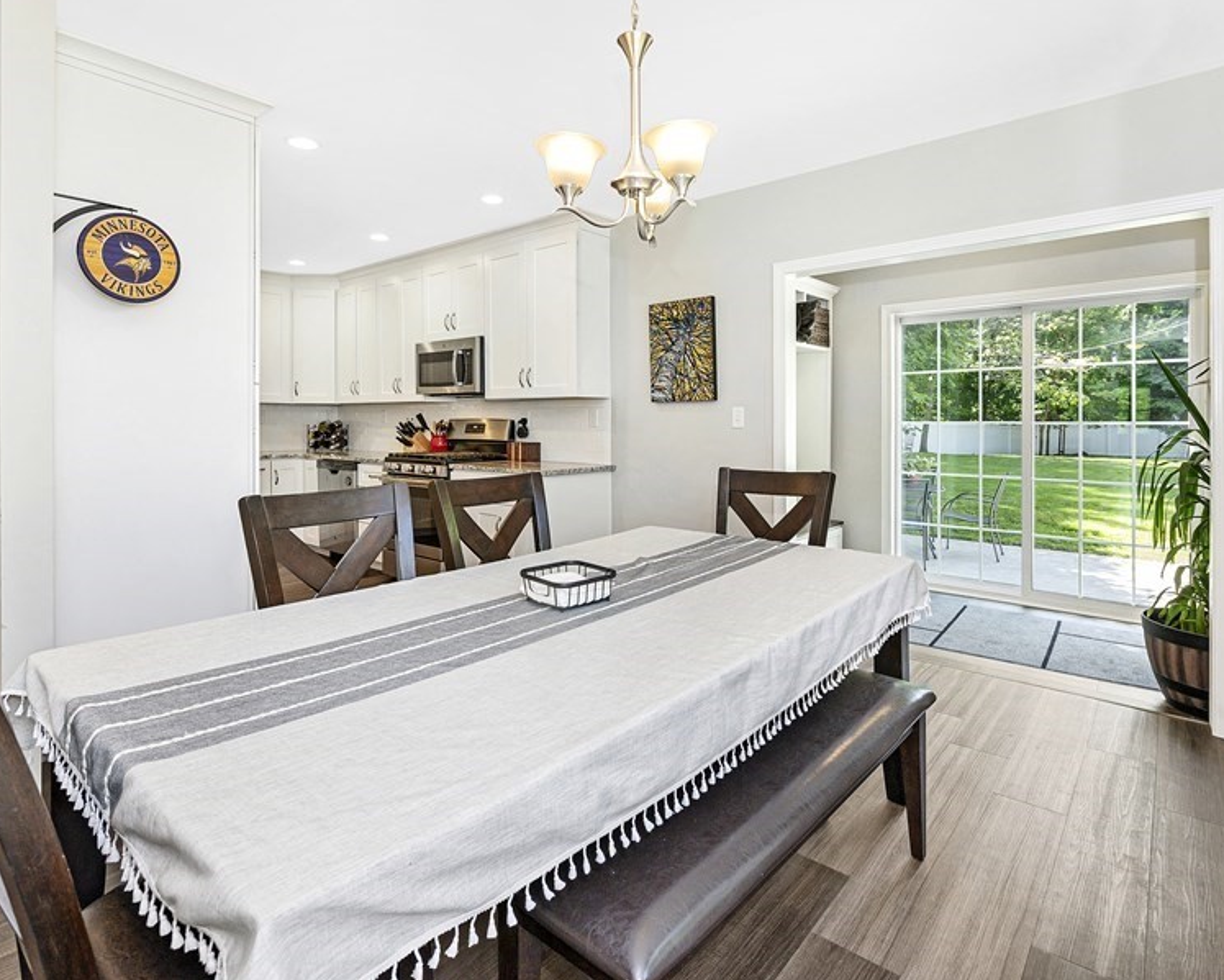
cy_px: 430
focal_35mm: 18
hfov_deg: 86.4
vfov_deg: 73.5
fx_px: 652
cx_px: 618
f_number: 5.6
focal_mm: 14
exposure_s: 1/100
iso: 500
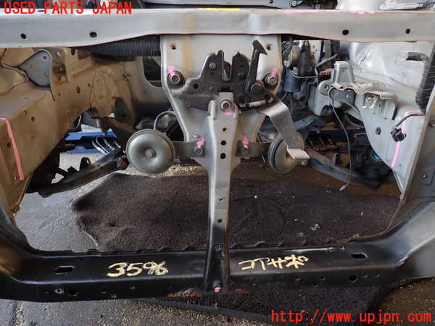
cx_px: 218
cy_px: 163
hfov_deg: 69.4
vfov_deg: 54.9
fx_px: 314
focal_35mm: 25
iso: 125
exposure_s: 1/60
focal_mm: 4.5
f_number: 2
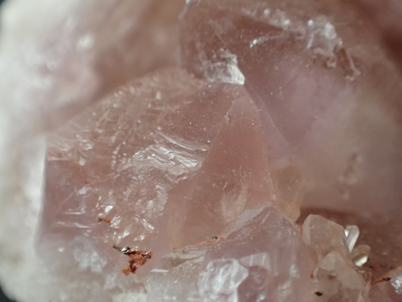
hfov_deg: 19.6
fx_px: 1161
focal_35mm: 100
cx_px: 201
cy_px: 151
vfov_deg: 14.8
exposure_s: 1/200
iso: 800
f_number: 4.9
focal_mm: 18
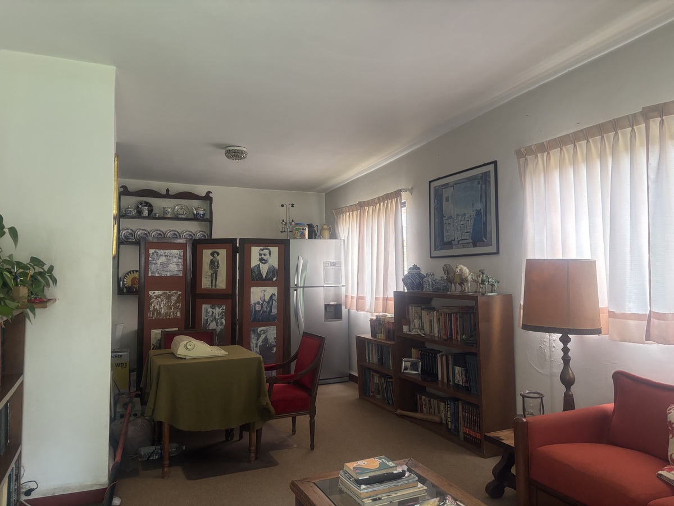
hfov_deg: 67.3
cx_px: 337
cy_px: 253
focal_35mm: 26
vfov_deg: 53.1
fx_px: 506
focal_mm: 5.96
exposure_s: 1/93
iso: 125
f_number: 1.6
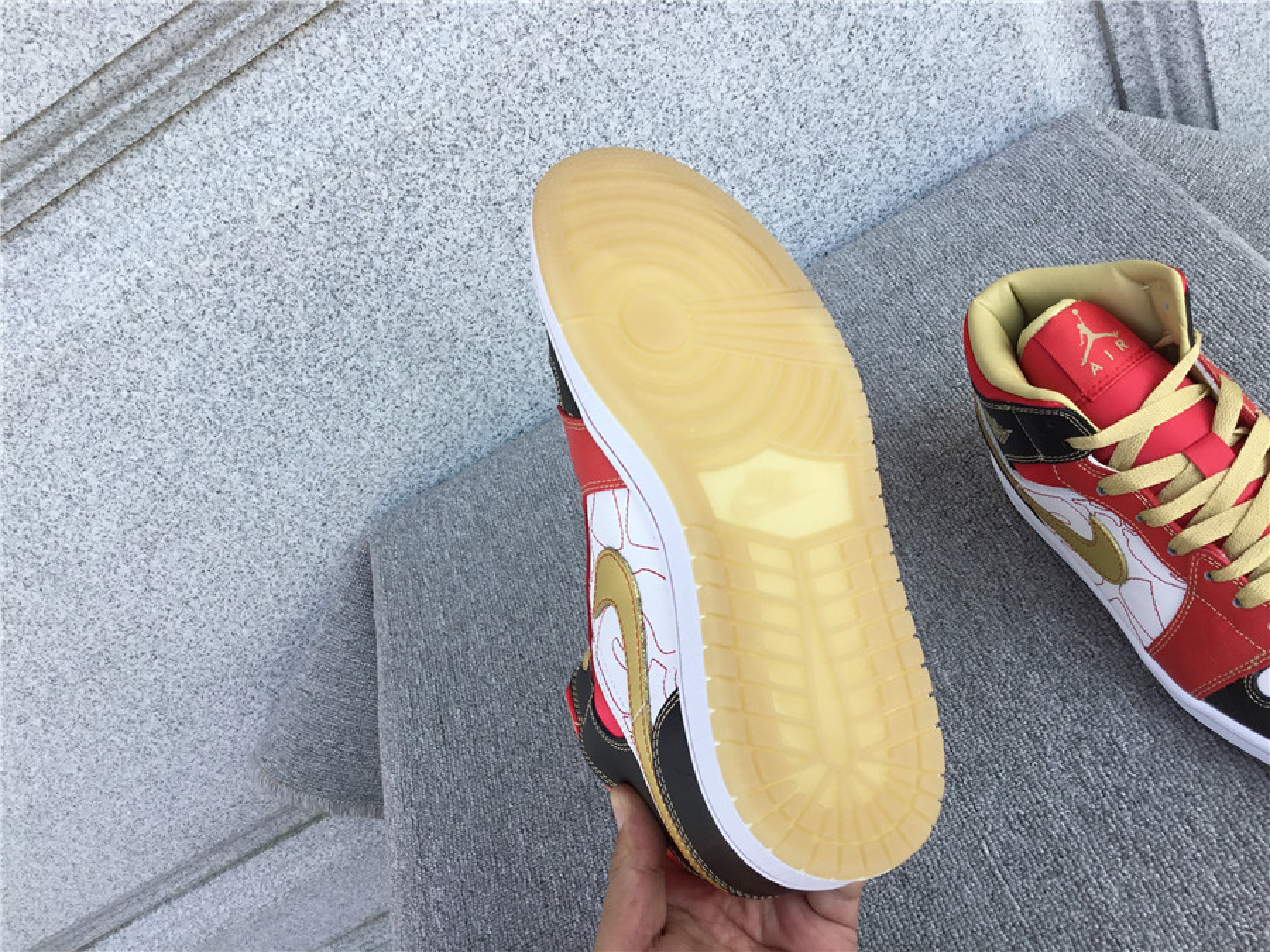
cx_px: 635
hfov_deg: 58.4
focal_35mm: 31
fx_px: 1137
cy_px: 476
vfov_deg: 45.4
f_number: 2.4
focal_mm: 3.3
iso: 25
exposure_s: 1/294
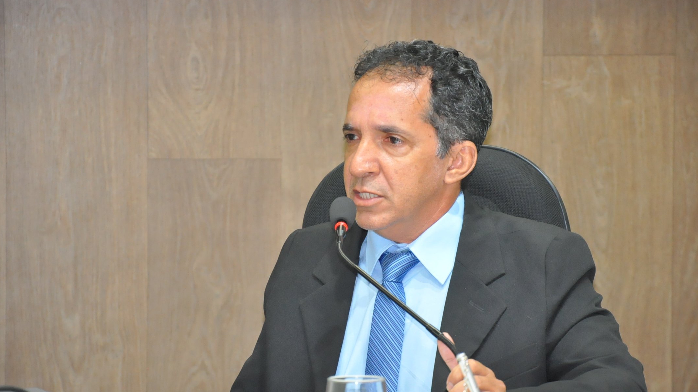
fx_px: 3064
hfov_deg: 13.0
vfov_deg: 7.3
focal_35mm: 166
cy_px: 207
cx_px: 348
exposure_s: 1/60
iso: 2000
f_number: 5.6
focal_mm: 105
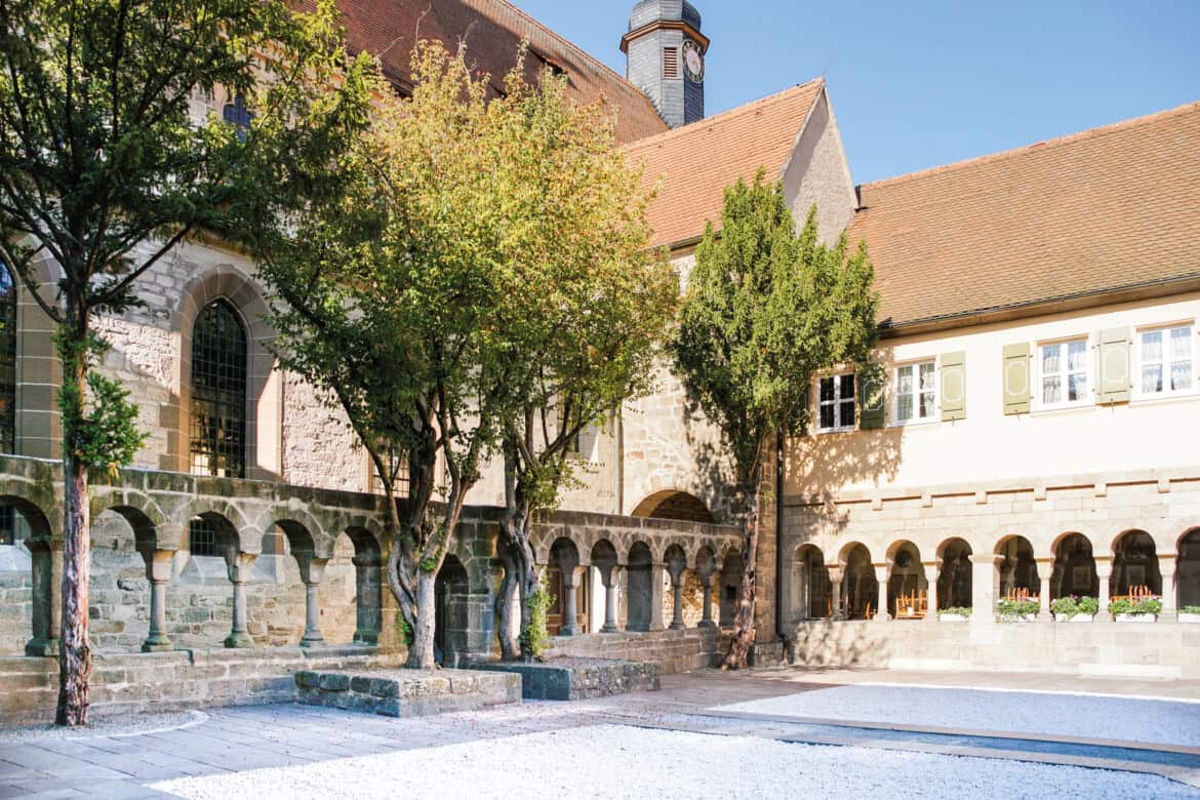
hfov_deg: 57.2
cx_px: 600
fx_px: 1100
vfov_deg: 40.0
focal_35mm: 33
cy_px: 400
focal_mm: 22
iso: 100
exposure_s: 1/250
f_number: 6.3
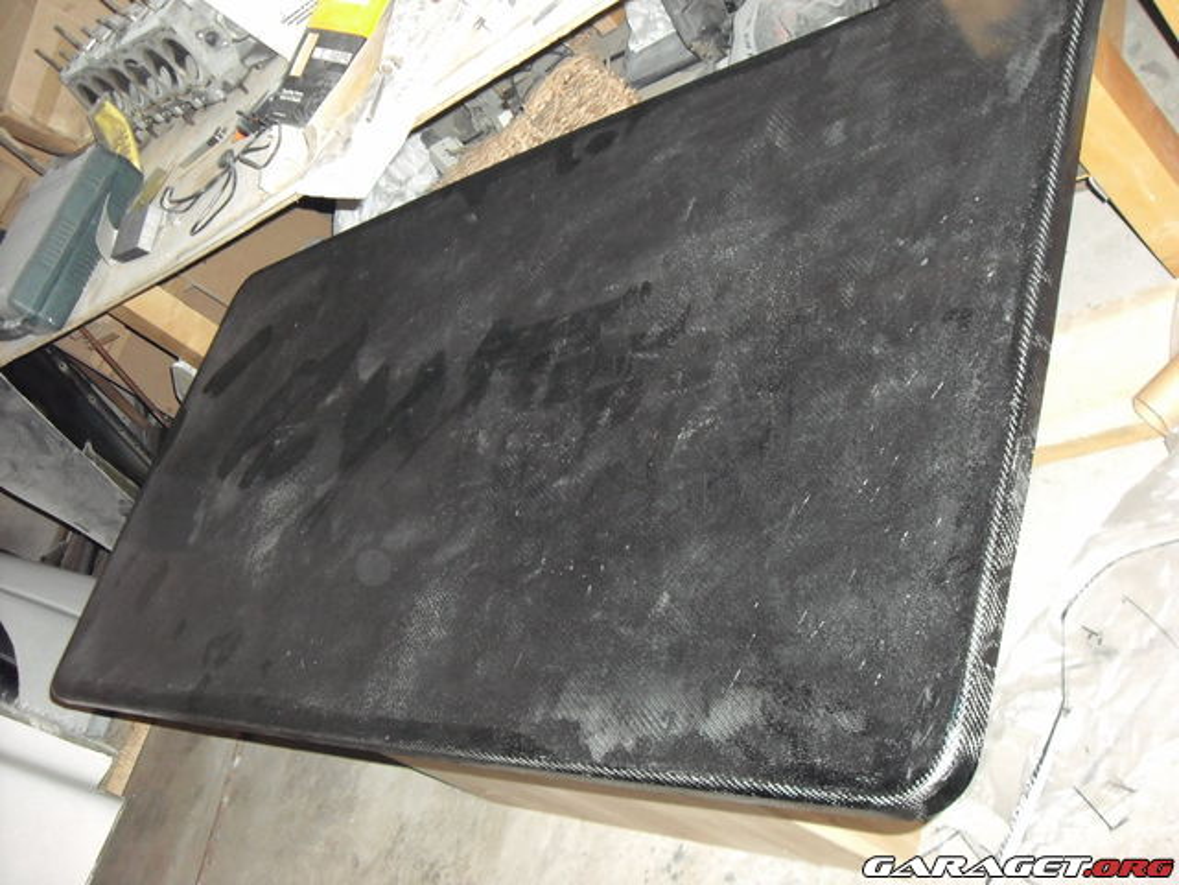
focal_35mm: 37
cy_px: 442
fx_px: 1260
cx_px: 590
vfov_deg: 38.7
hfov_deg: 50.1
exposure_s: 1/60
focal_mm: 6.2
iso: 400
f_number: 2.7
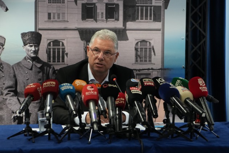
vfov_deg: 13.0
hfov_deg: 19.5
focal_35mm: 105
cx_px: 114
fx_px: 668
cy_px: 76
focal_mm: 70
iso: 3200
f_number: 4
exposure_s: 1/200
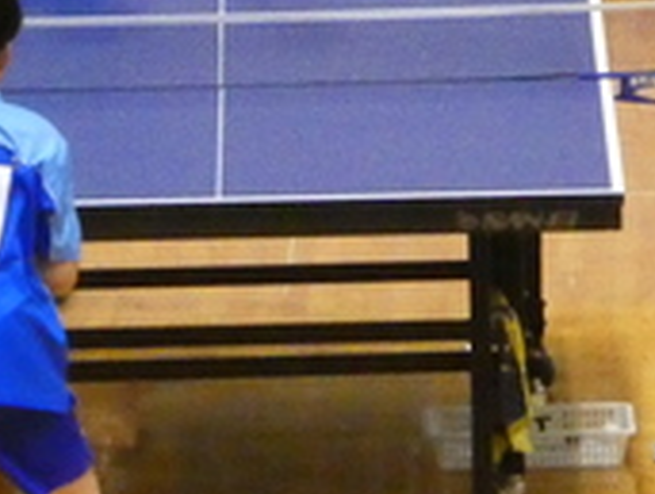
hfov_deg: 2.3
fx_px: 16440
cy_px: 232
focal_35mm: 867
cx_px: 205
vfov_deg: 1.7
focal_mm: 41.1
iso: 3200
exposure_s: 1/100
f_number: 5.5
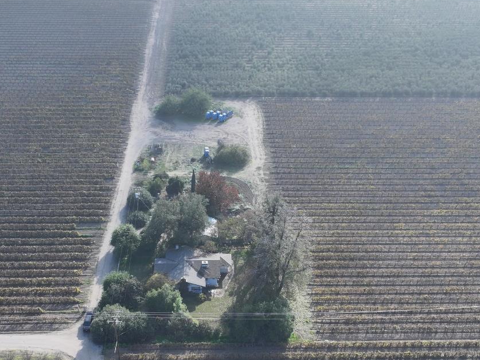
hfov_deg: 43.8
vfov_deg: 33.4
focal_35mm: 43
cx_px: 210
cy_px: 231
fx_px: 596
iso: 170
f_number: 2.8
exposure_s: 1/1250
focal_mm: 12.29
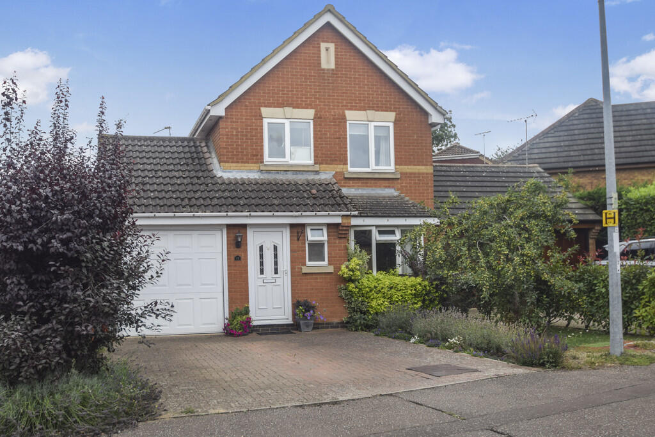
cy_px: 218
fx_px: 600
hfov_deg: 57.2
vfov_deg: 40.0
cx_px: 328
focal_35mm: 33
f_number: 5.6
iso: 100
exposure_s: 1/320
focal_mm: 22
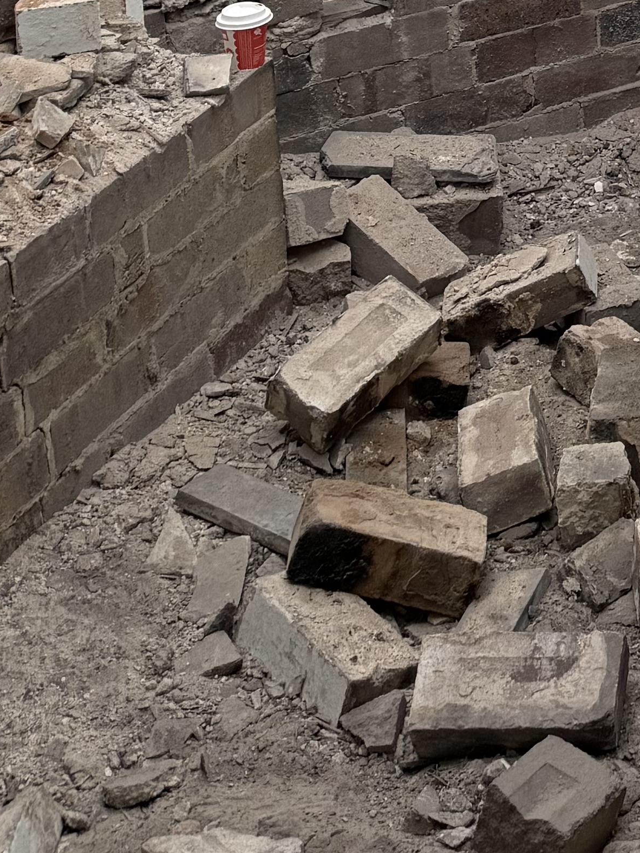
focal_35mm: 87
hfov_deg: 15.2
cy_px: -543
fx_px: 2145
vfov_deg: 18.9
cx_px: 1068
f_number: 1.78
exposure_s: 1/365
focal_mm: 6.76
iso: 80
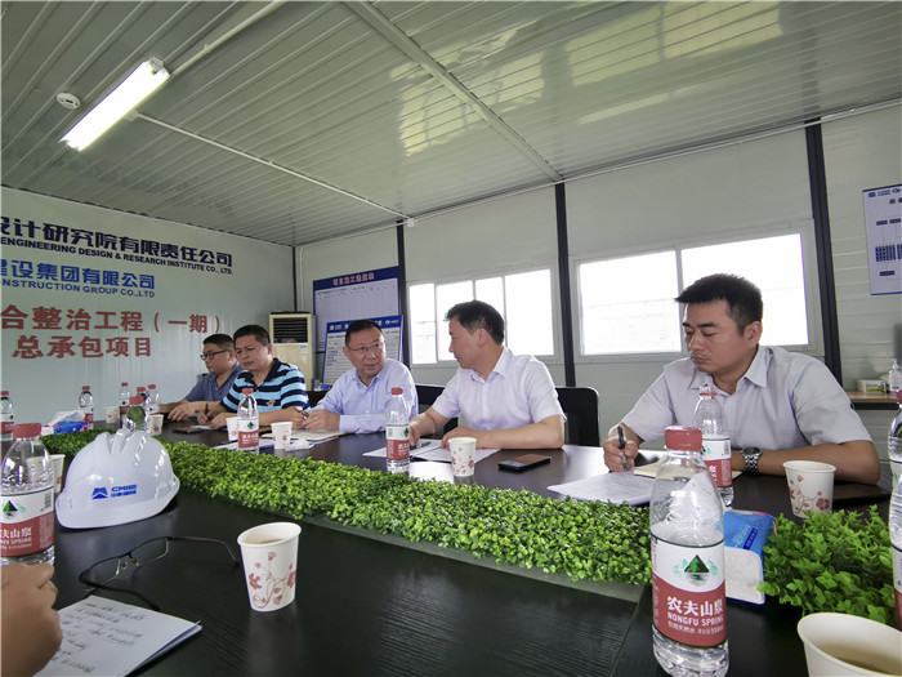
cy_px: 338
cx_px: 451
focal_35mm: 17
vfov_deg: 74.7
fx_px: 443
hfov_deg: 91.0
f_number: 2.2
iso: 64
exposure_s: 1/50
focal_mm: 2.26
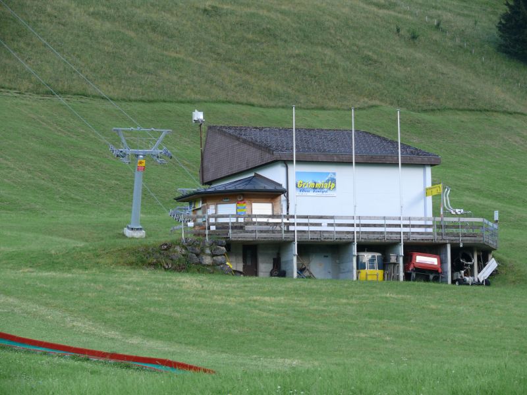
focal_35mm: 137
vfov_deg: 10.8
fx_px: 2086
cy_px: 198
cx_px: 264
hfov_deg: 14.4
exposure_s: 1/100
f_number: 3.6
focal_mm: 28.9
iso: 100
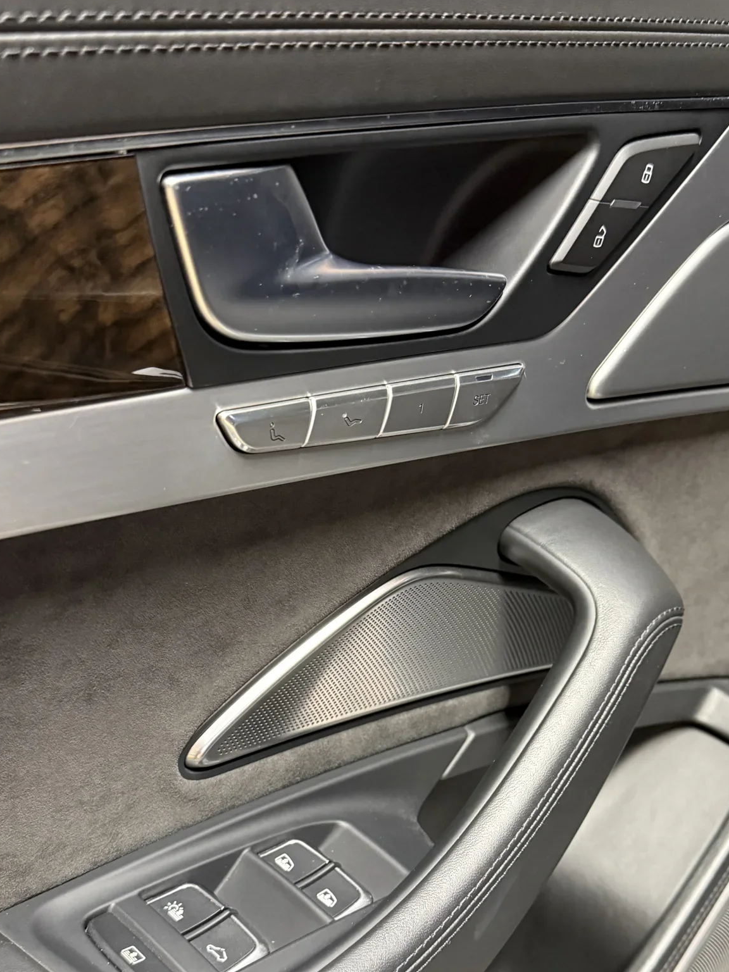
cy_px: 608
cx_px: 427
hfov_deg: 35.9
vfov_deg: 46.4
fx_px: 1123
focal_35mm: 40
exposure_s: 1/33
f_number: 1.78
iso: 640
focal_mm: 6.76
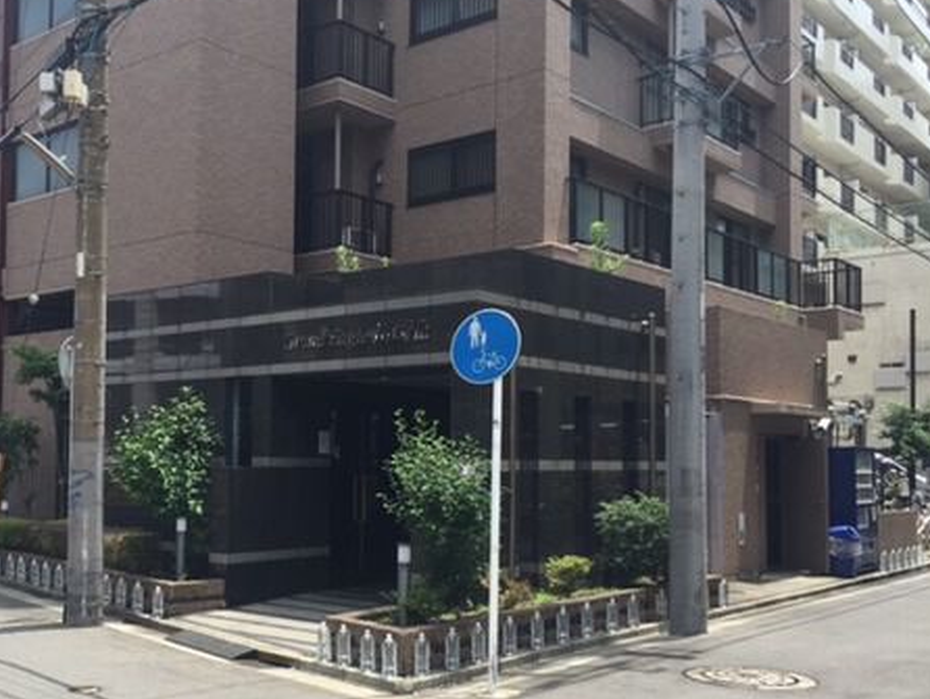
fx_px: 1048
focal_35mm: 39
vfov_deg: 36.8
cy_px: 405
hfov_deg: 47.1
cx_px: 317
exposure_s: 1/682
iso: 32
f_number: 2.2
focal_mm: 4.15
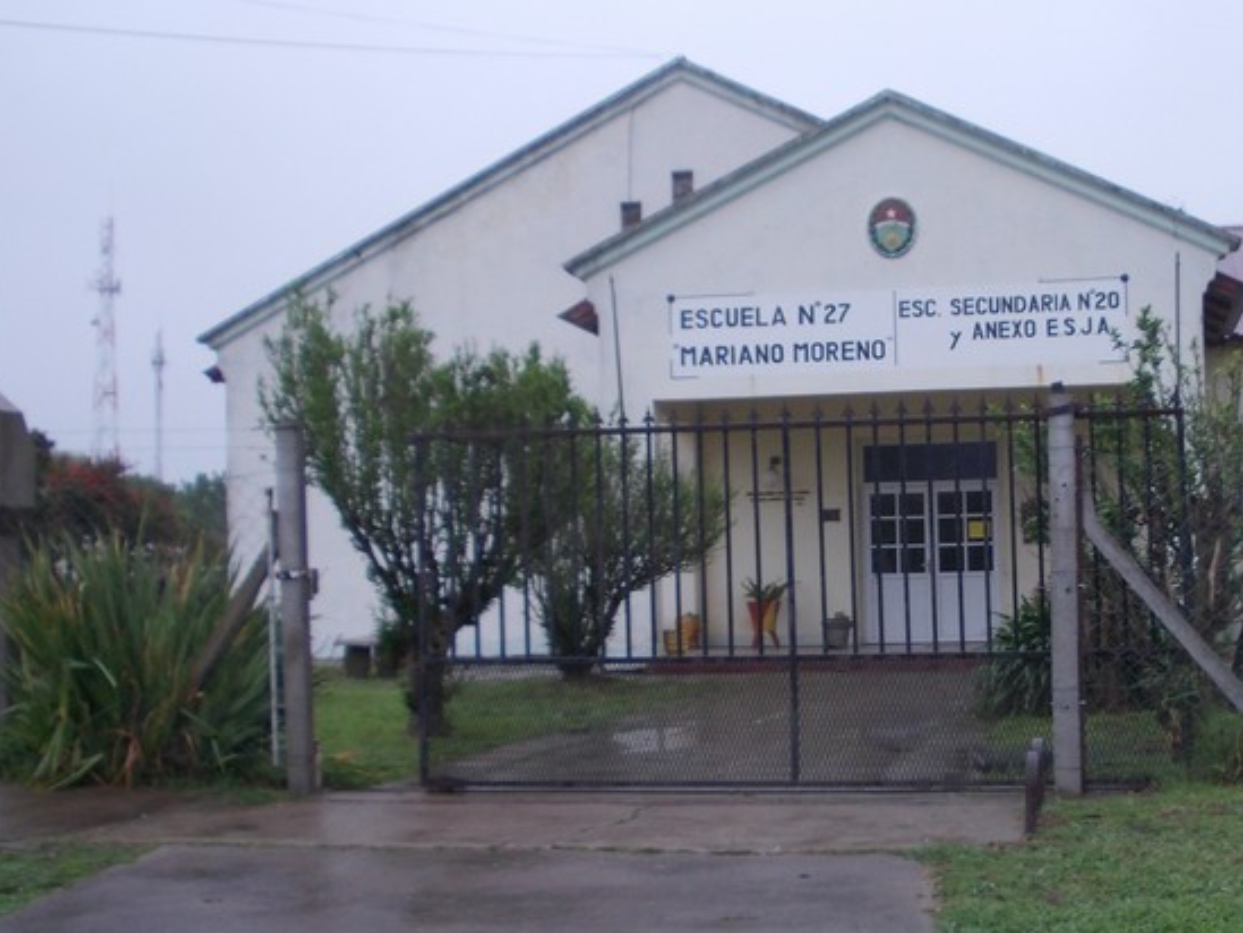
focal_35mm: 53
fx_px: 1904
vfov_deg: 27.5
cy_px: 553
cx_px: 854
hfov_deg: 35.7
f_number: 6.2
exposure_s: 1/160
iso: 80
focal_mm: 5.3
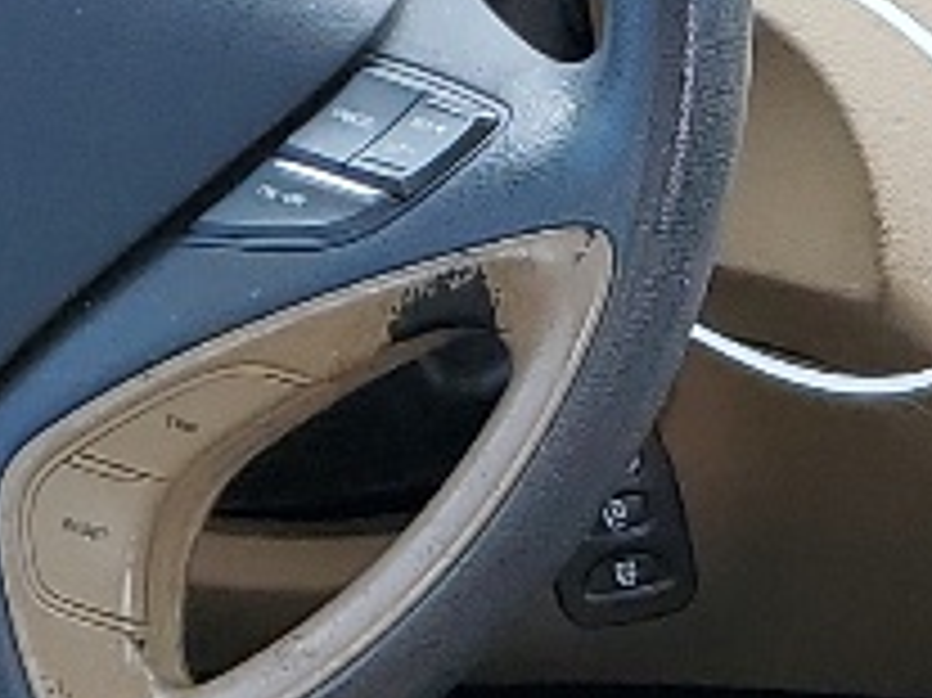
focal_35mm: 201
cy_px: 1527
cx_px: 1612
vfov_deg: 7.1
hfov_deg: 9.4
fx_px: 5409
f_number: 1.5
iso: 50
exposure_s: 1/238
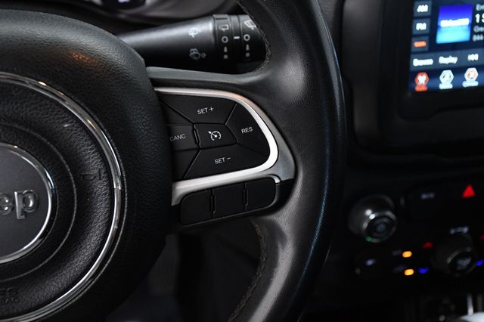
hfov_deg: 35.1
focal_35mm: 57
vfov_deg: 23.8
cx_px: 242
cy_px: 161
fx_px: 766
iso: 2500
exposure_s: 1/125
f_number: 5.6
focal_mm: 38
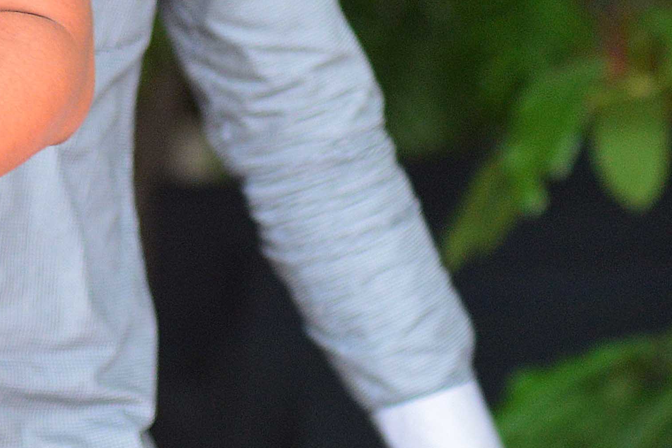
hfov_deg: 4.6
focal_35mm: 444
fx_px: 8290
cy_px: -183
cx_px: -616
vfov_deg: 3.1
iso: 1000
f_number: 3.5
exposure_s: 1/160
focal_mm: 112
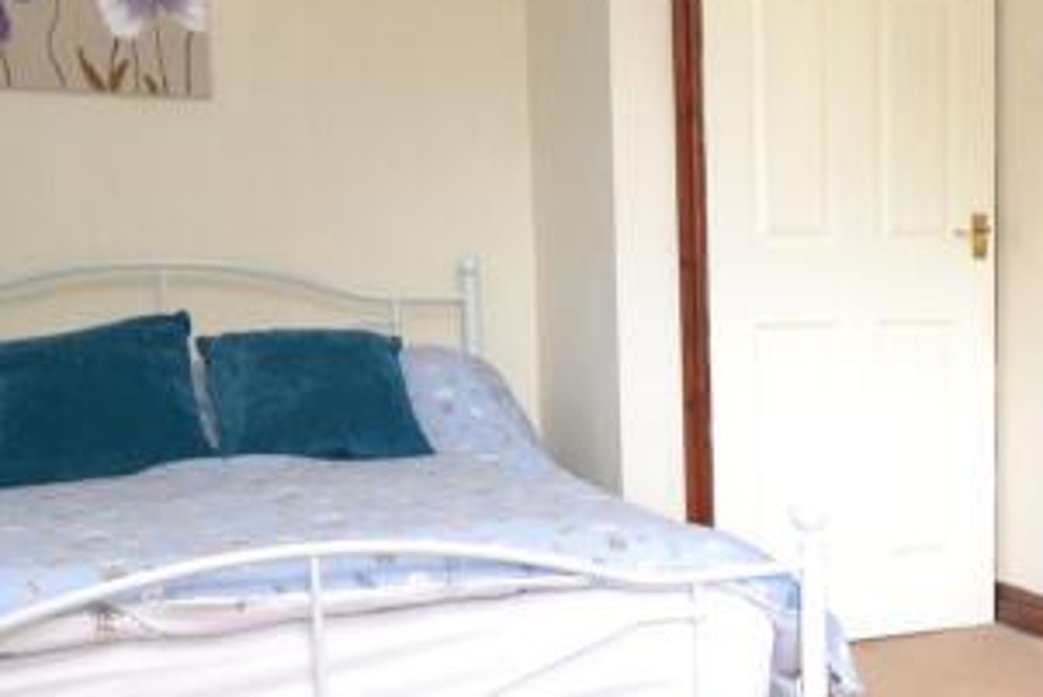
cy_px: 494
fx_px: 1478
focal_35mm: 51
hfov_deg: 36.4
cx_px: 943
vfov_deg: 26.3
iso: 1800
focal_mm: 10
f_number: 3.5
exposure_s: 1/60
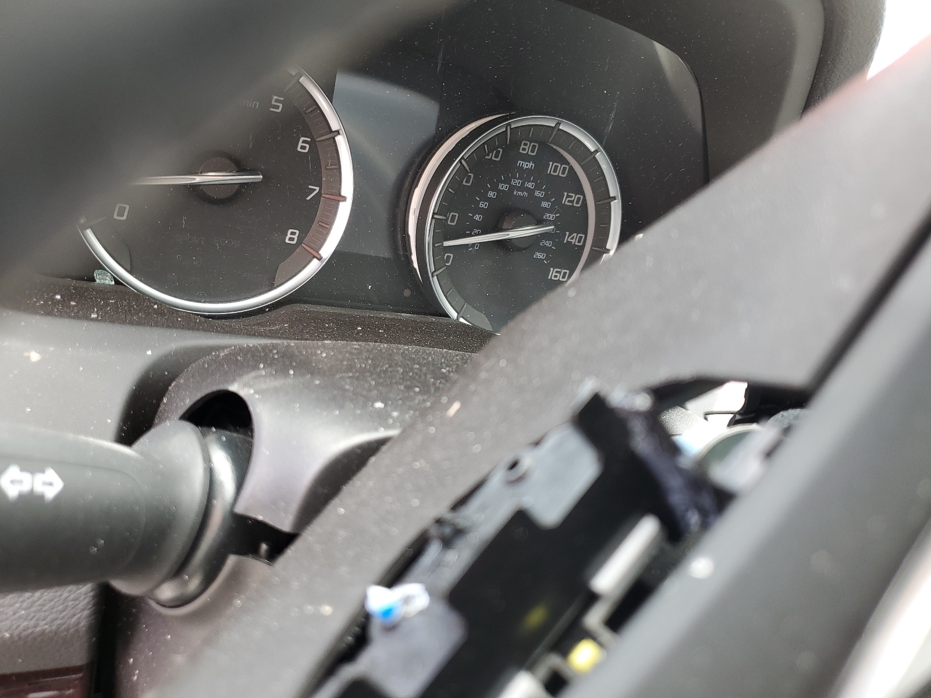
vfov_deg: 53.1
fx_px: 699
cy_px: 349
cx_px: 466
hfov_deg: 67.3
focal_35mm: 26
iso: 52
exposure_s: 1/60.2
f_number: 1.5
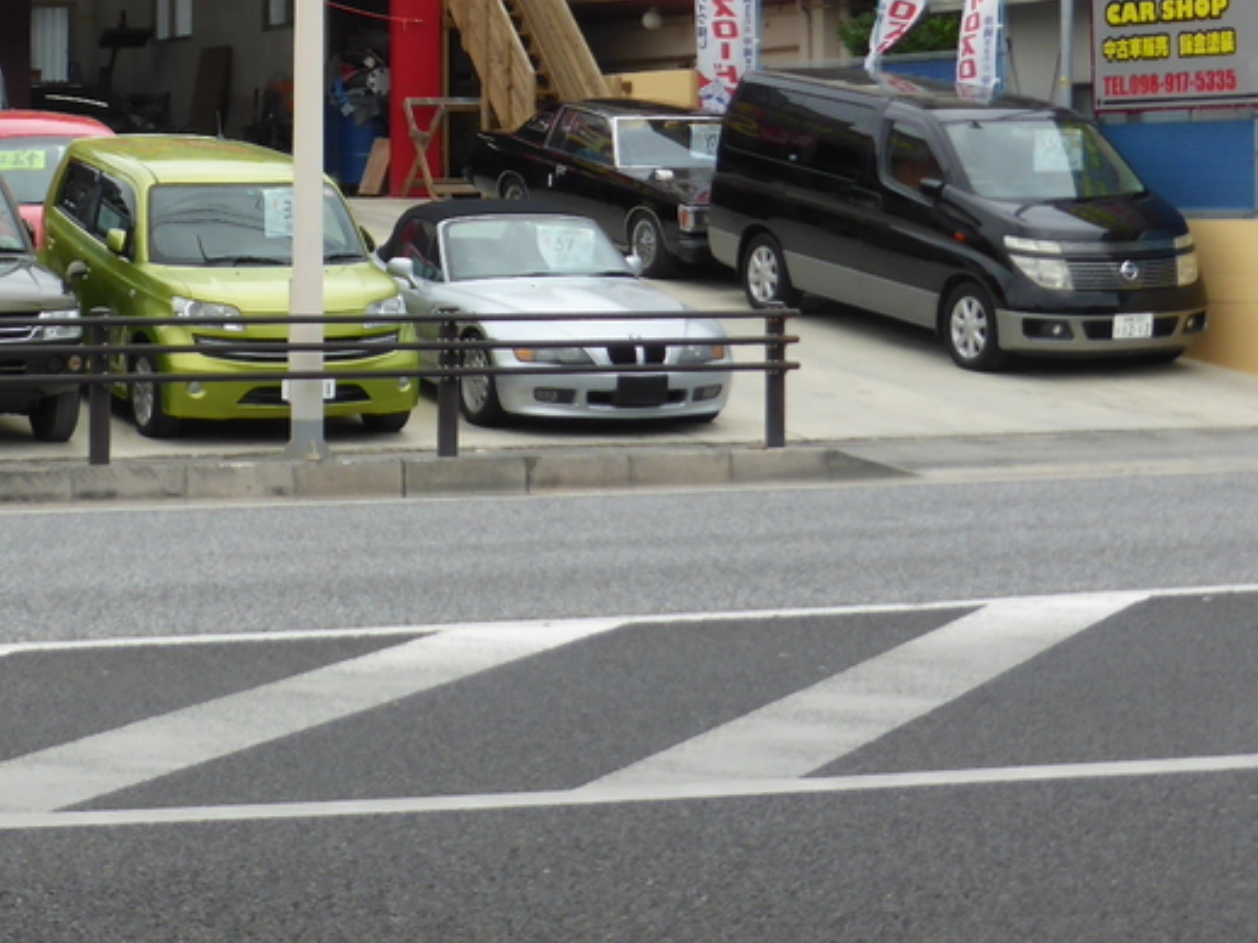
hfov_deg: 20.9
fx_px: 3378
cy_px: 114
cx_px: 323
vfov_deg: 15.7
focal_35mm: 93
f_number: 4.2
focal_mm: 8.5
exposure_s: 1/320
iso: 100
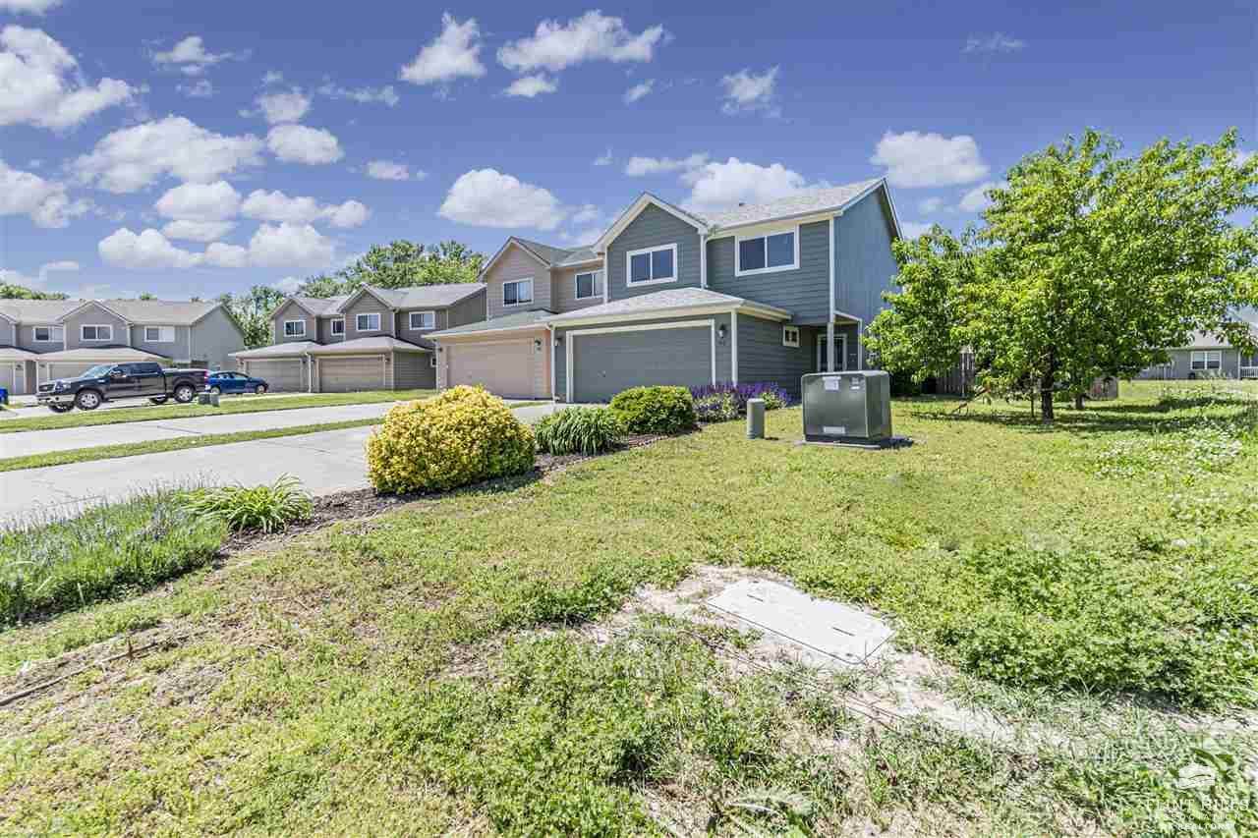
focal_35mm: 15
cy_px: 419
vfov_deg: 77.3
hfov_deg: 100.4
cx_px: 629
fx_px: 524
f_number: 8
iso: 100
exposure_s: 1/200
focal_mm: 10
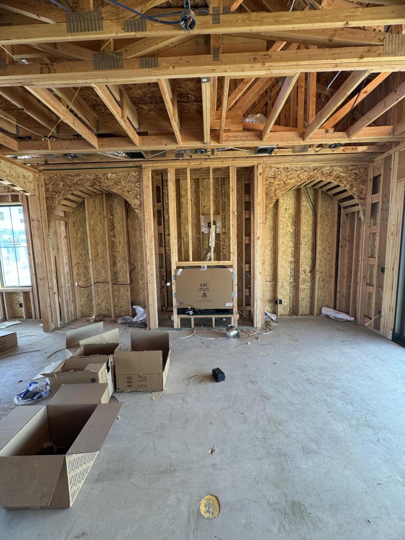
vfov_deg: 102.1
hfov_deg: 85.7
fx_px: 218
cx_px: 202
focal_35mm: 14
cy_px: 270
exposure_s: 1/99
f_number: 2.2
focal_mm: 2.22
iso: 160
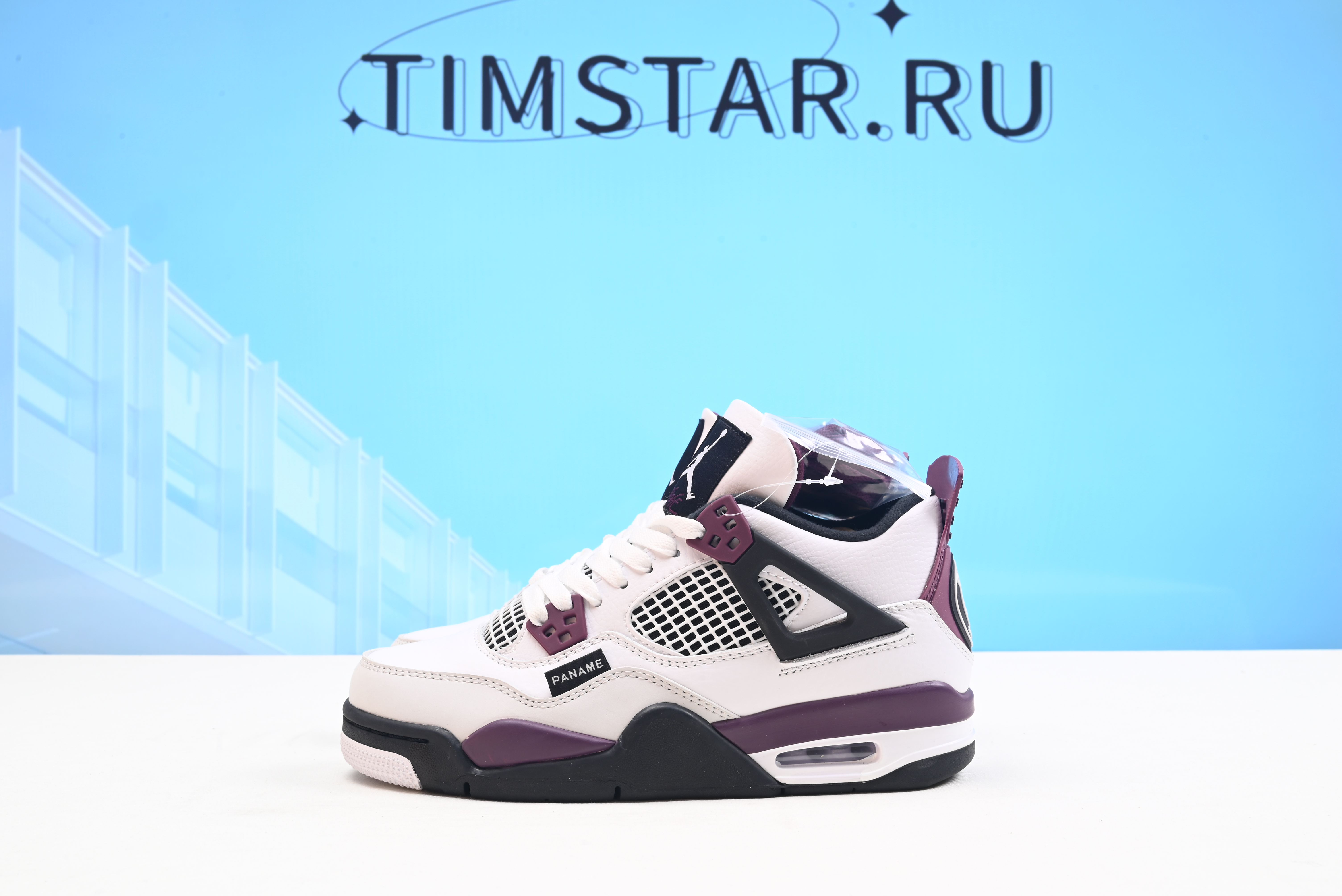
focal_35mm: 40
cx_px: 671
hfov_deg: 48.4
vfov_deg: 33.4
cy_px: 448
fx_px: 1492
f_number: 16
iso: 100
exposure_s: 1/1.6
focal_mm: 40
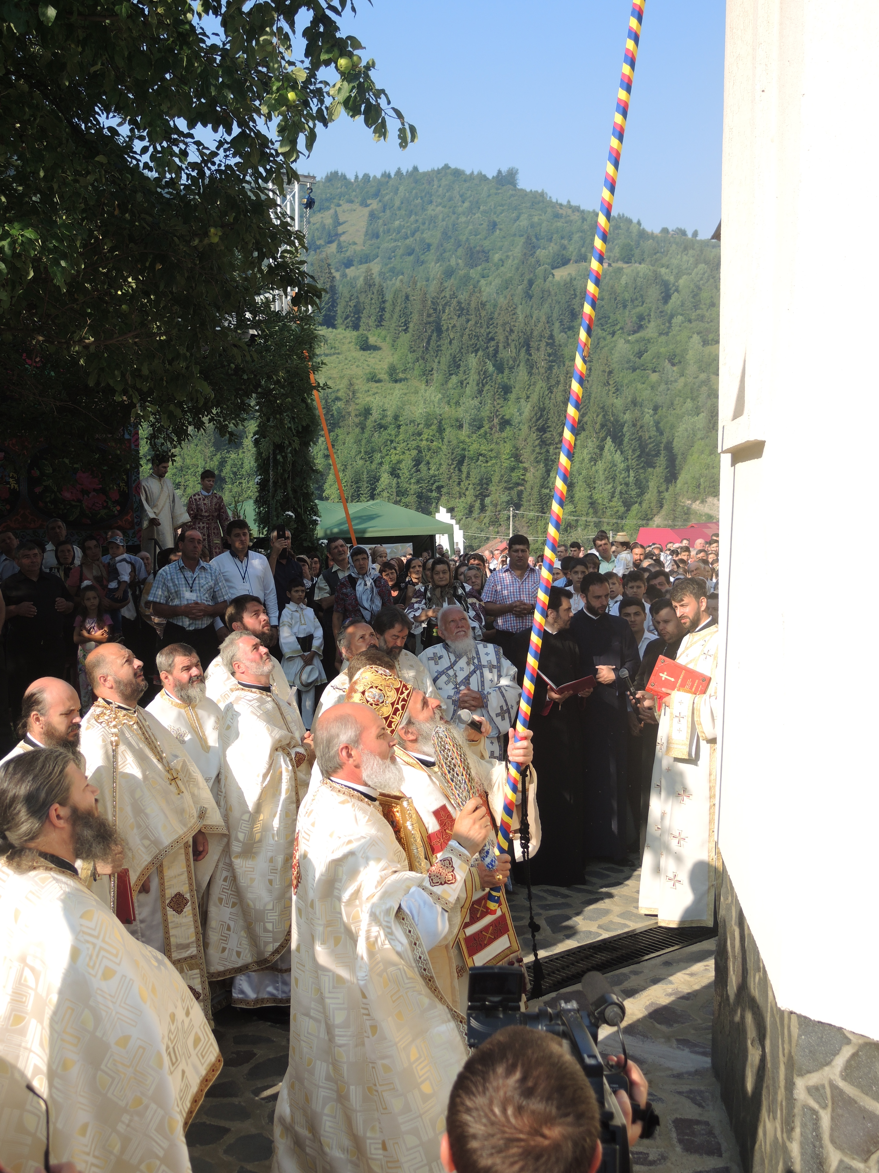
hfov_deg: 37.7
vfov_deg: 49.0
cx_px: 440
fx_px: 1287
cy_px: 586
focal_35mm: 38
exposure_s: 1/1000
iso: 80
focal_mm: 8.2
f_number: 2.2
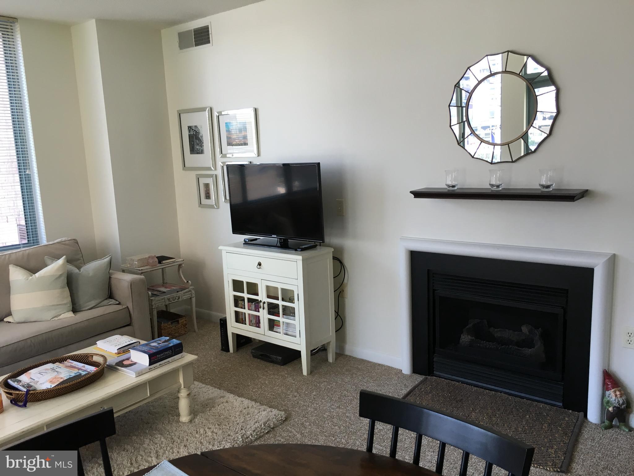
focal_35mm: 29
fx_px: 531
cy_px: 238
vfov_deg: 48.2
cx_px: 317
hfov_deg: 61.7
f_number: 2.2
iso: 32
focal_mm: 4.15
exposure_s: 1/40
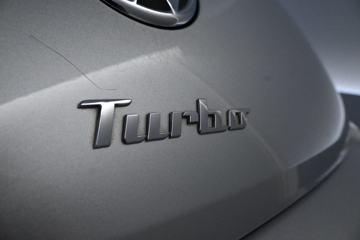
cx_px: 180
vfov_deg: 47.9
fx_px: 270
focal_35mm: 27
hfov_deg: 67.4
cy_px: 120
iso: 5000
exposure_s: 1/640
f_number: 6.3
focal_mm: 18
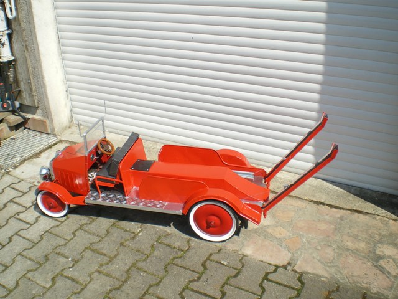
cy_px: 150
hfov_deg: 51.4
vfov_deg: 39.7
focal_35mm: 36
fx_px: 414
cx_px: 199
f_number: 4.6
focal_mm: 6.3
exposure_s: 1/400
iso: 50
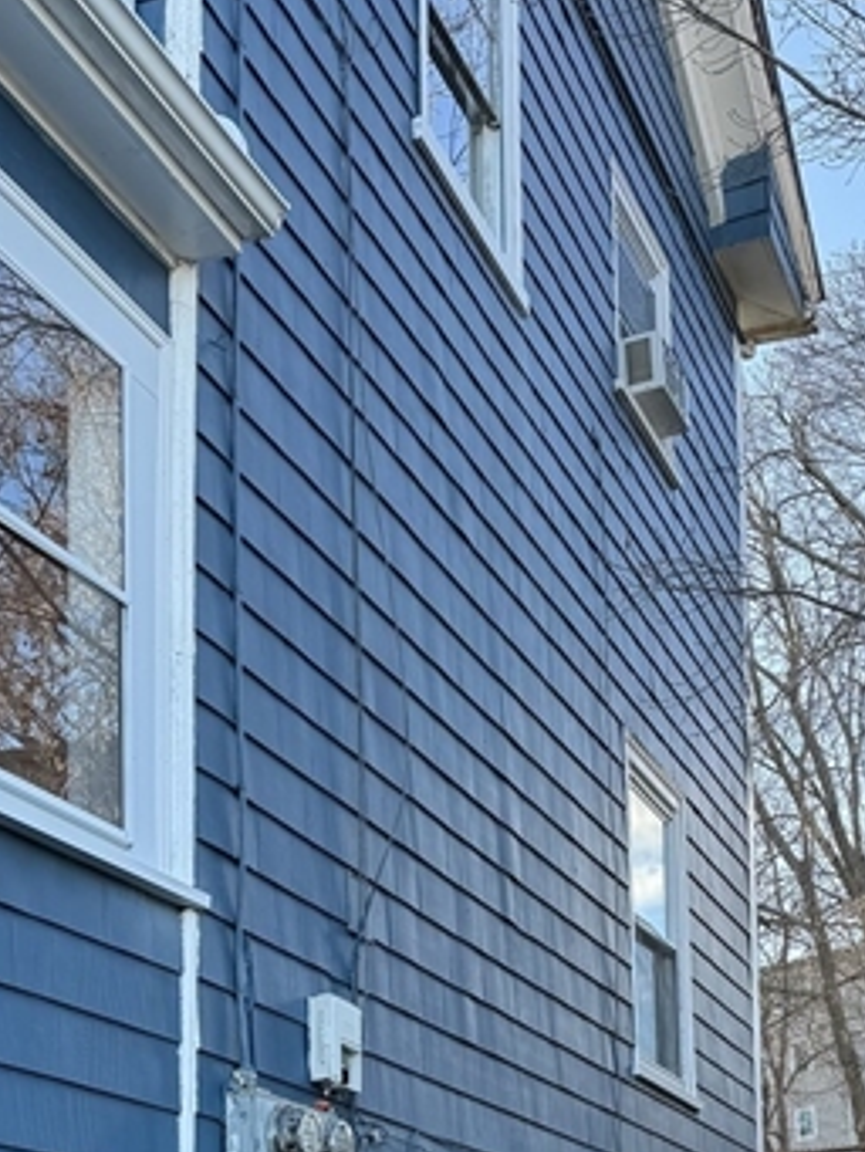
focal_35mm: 54
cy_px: 1111
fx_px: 1798
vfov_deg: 33.0
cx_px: 598
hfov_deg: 26.8
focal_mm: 6.76
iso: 80
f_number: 1.78
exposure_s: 1/577
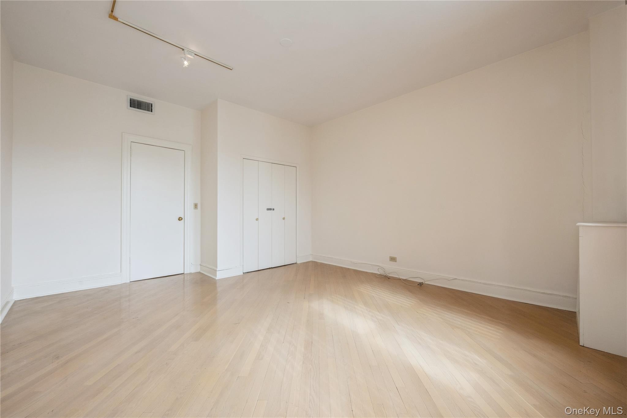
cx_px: 314
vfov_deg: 79.2
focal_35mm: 14
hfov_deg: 102.3
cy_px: 209
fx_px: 253
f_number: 11
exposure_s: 1/60
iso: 400
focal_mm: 14.5
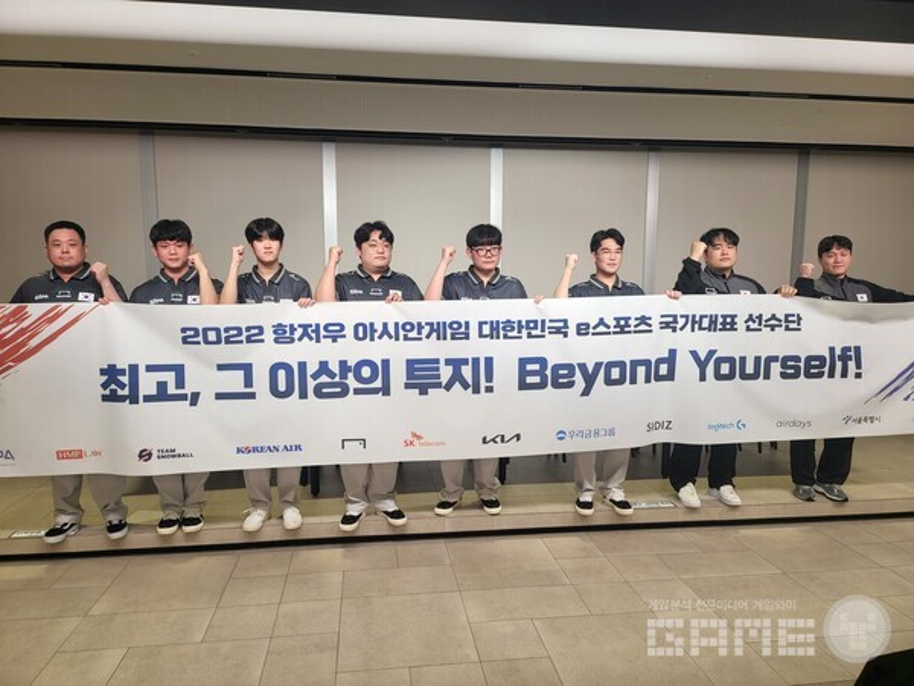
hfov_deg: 71.6
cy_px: 343
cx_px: 457
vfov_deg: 56.8
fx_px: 634
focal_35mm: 24
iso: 40
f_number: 1.8
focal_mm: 5
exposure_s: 1/124
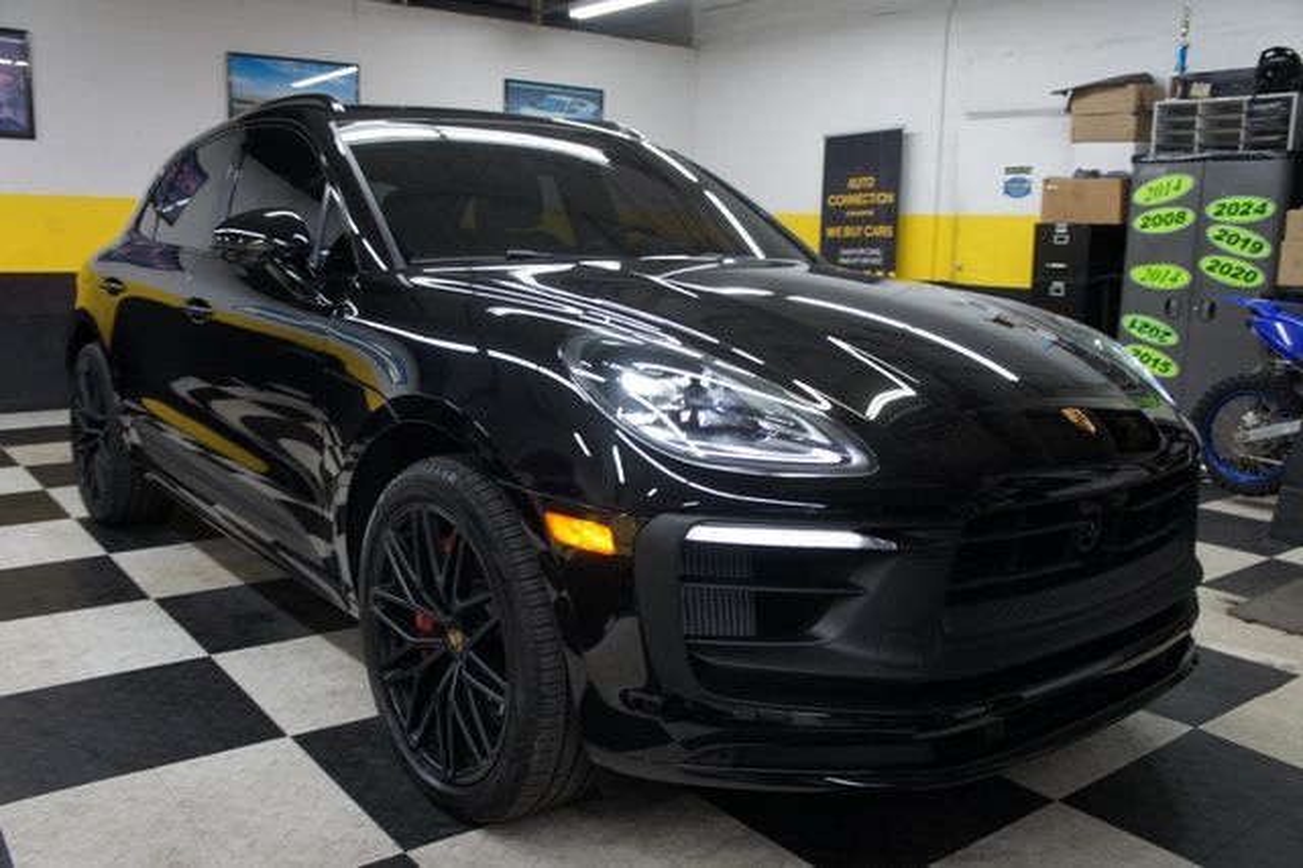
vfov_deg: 43.6
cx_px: 652
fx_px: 1085
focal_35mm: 30
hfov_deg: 62.0
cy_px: 434
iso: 250
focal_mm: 20
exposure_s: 1/30
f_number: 4
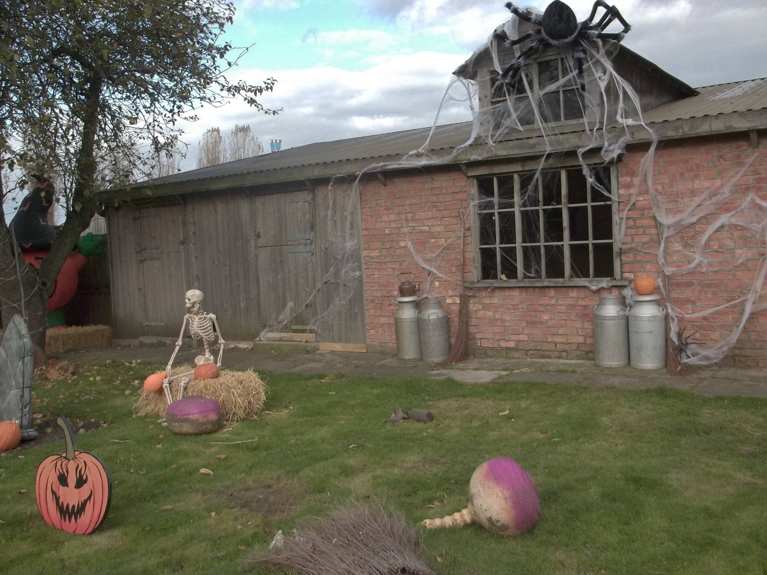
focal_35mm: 33
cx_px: 384
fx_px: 731
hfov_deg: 55.4
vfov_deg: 42.9
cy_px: 288
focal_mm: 5.9
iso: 80
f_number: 3.3
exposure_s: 1/400
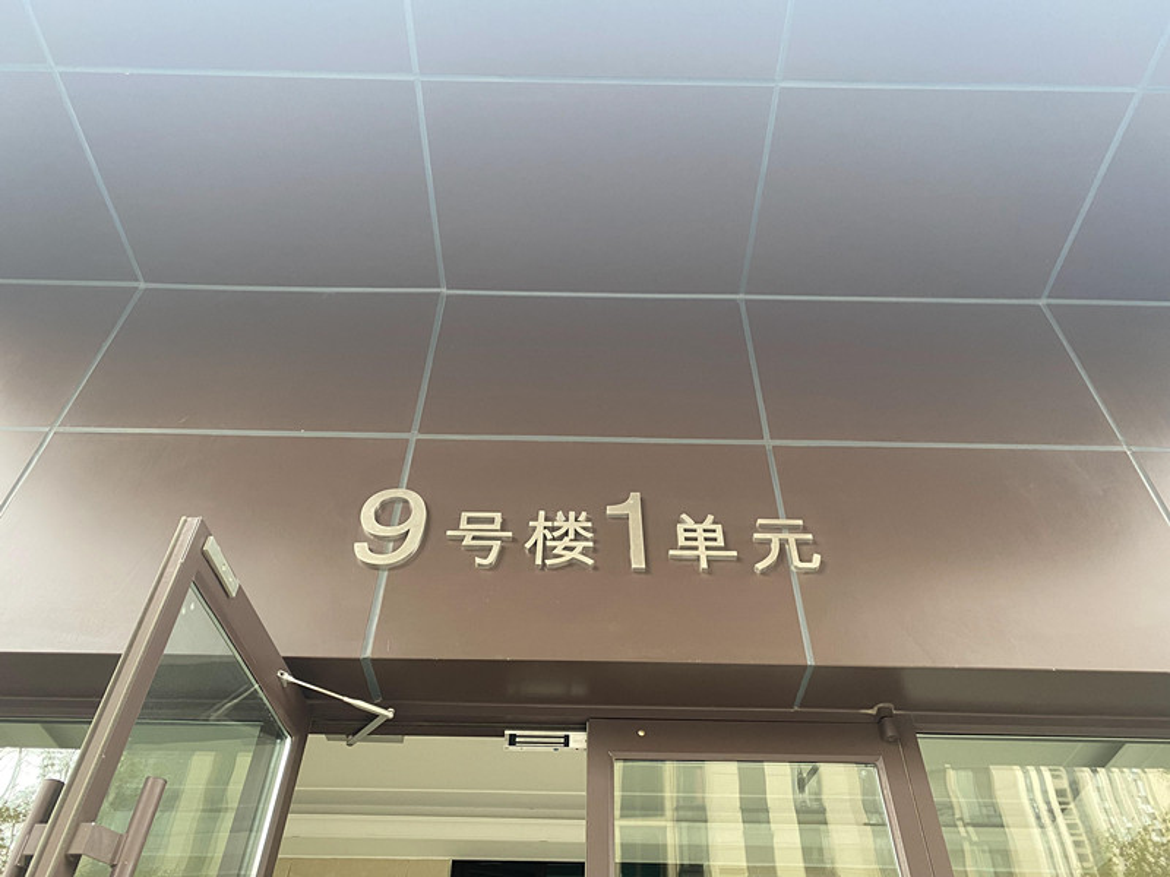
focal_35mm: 26
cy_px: 438
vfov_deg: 53.1
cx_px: 585
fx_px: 879
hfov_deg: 67.3
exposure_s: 1/70
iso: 125
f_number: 1.8
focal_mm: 4.25
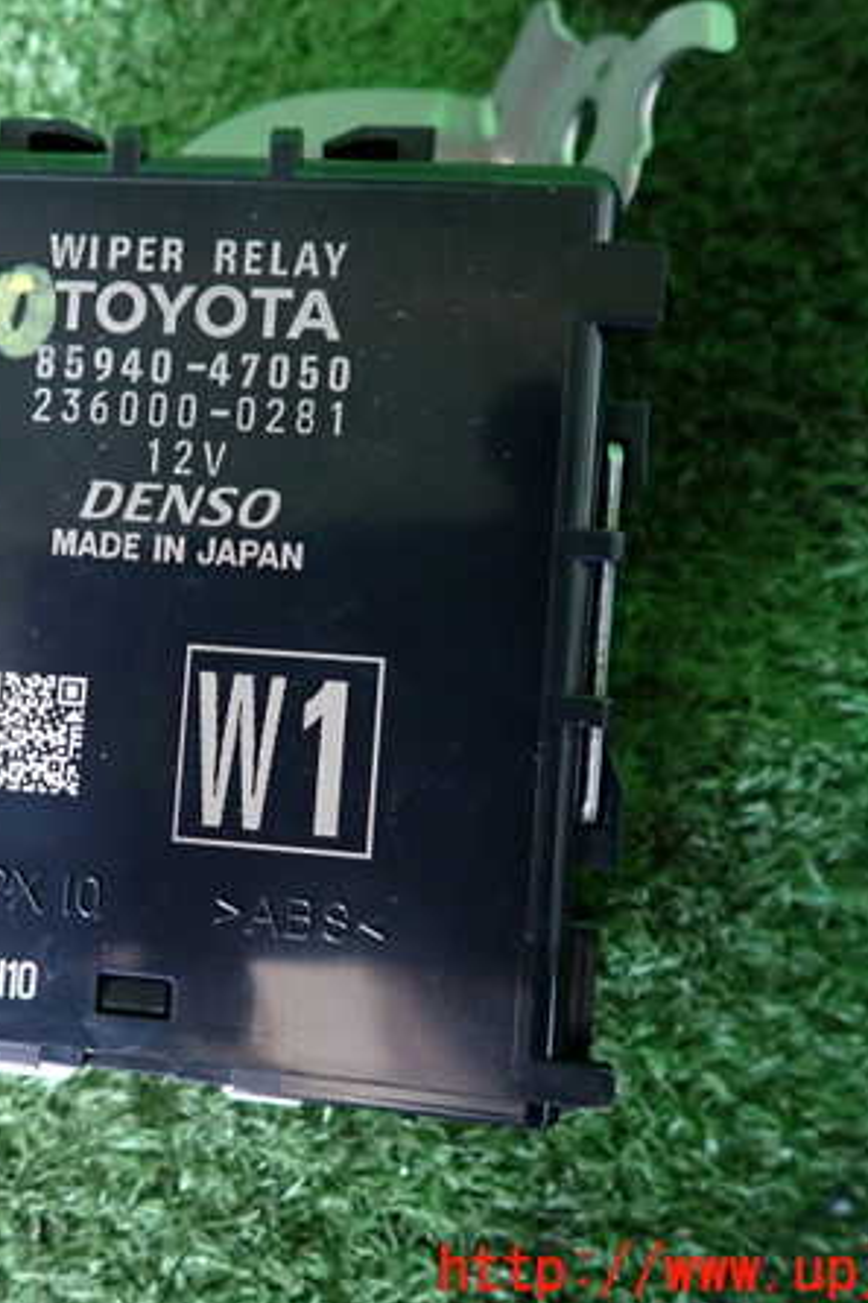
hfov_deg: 37.0
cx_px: 222
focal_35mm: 35
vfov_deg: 54.5
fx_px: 1267
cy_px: 652
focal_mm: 4.5
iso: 400
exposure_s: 1/30
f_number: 2
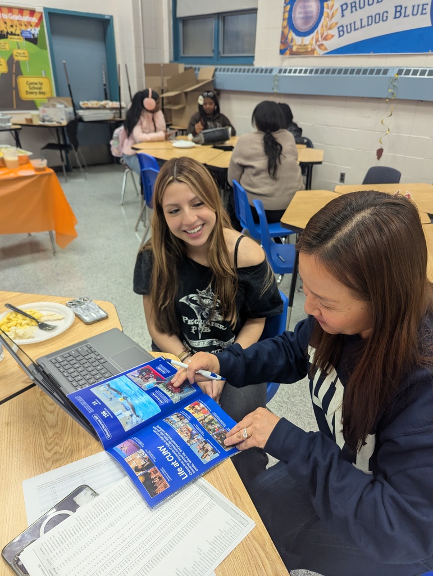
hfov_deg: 56.9
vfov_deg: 71.5
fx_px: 399
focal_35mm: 24
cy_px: 288
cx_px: 216
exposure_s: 1/120
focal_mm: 6.81
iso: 282
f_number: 1.85
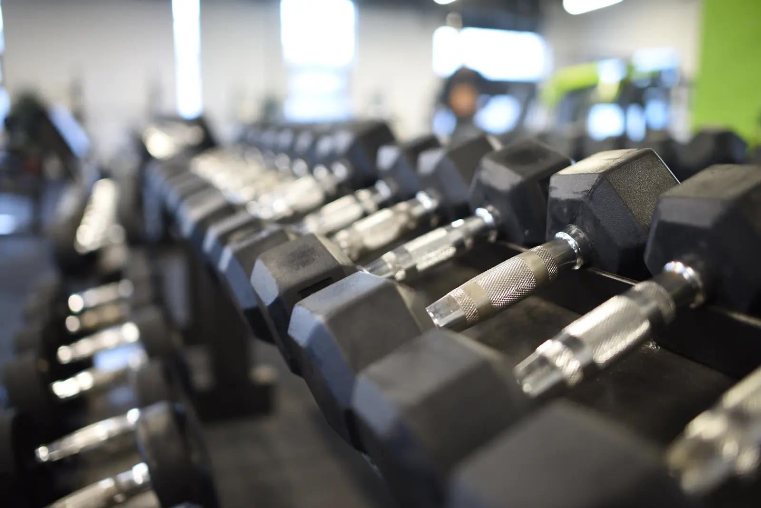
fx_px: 592
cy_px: 254
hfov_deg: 65.5
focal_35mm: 28
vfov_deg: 46.4
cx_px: 380
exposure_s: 1/60
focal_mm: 28
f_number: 2
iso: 1400
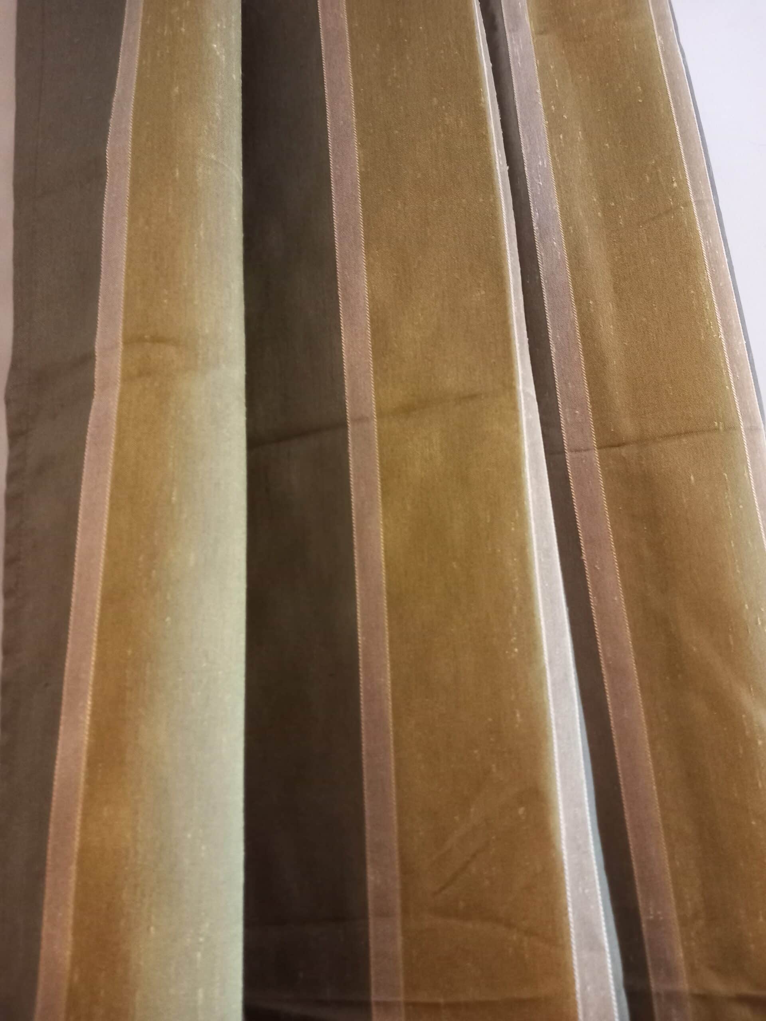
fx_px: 797
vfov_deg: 65.3
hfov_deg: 51.4
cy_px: 510
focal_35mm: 27
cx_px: 383
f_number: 1.8
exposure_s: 1/25
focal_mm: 4
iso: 500
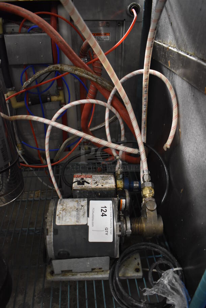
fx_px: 231
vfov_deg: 67.3
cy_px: 154
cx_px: 103
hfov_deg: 48.0
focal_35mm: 27
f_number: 3.5
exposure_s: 1/30
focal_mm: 18
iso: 2800
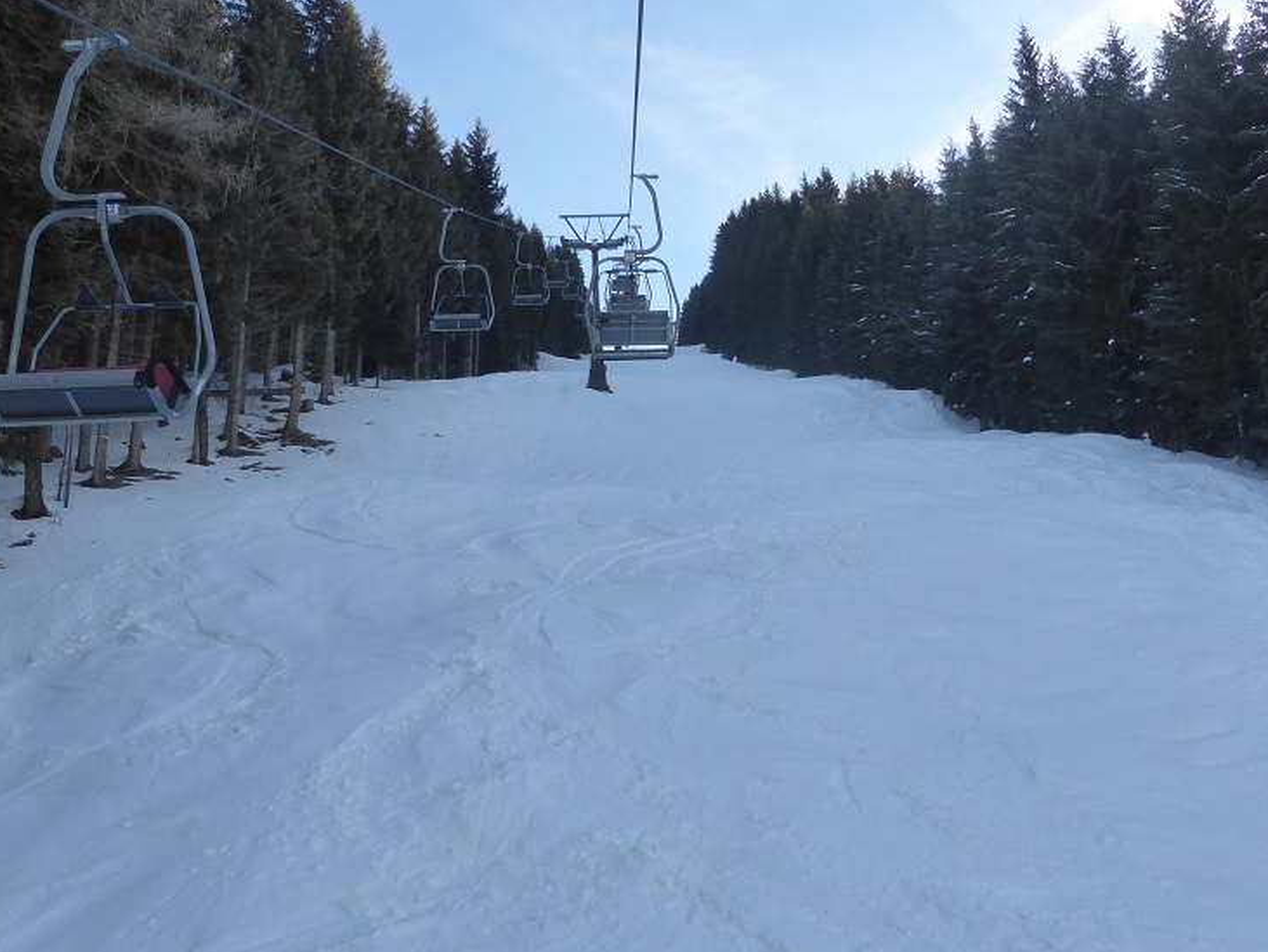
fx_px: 1283
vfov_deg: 40.7
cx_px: 675
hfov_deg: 52.6
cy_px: 439
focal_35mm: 35
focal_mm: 4.3
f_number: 3.3
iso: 160
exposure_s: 1/400
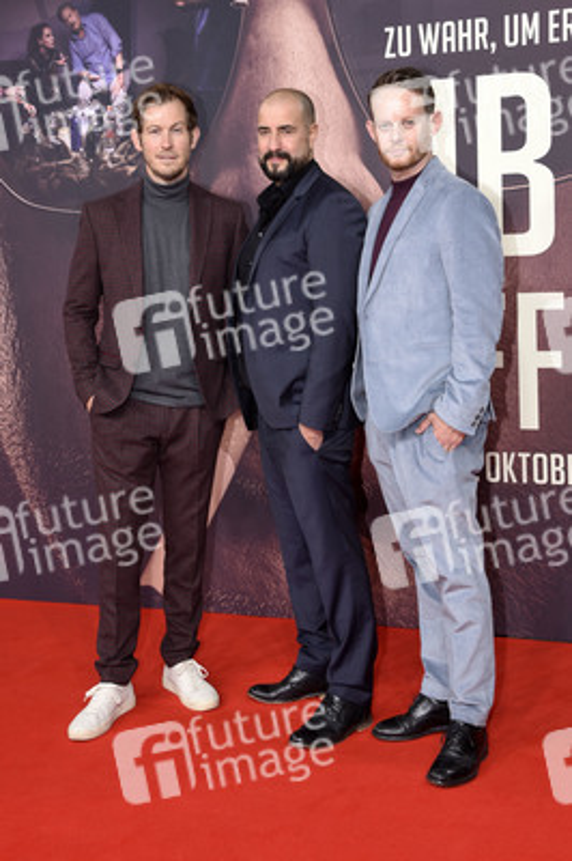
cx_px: 286
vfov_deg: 41.1
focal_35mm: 48
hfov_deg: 28.0
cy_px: 430
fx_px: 1146
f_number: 8
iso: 500
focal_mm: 48
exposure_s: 1/160
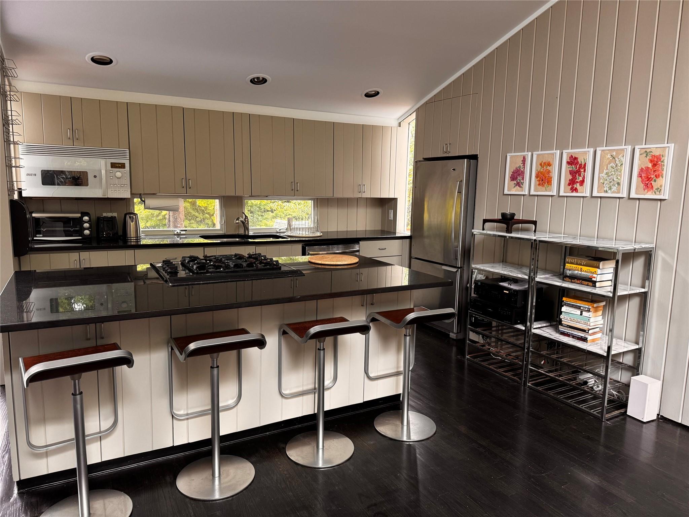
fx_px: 478
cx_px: 344
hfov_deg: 71.6
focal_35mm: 24
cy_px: 258
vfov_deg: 56.8
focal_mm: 6.76
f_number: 1.78
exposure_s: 1/60
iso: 250
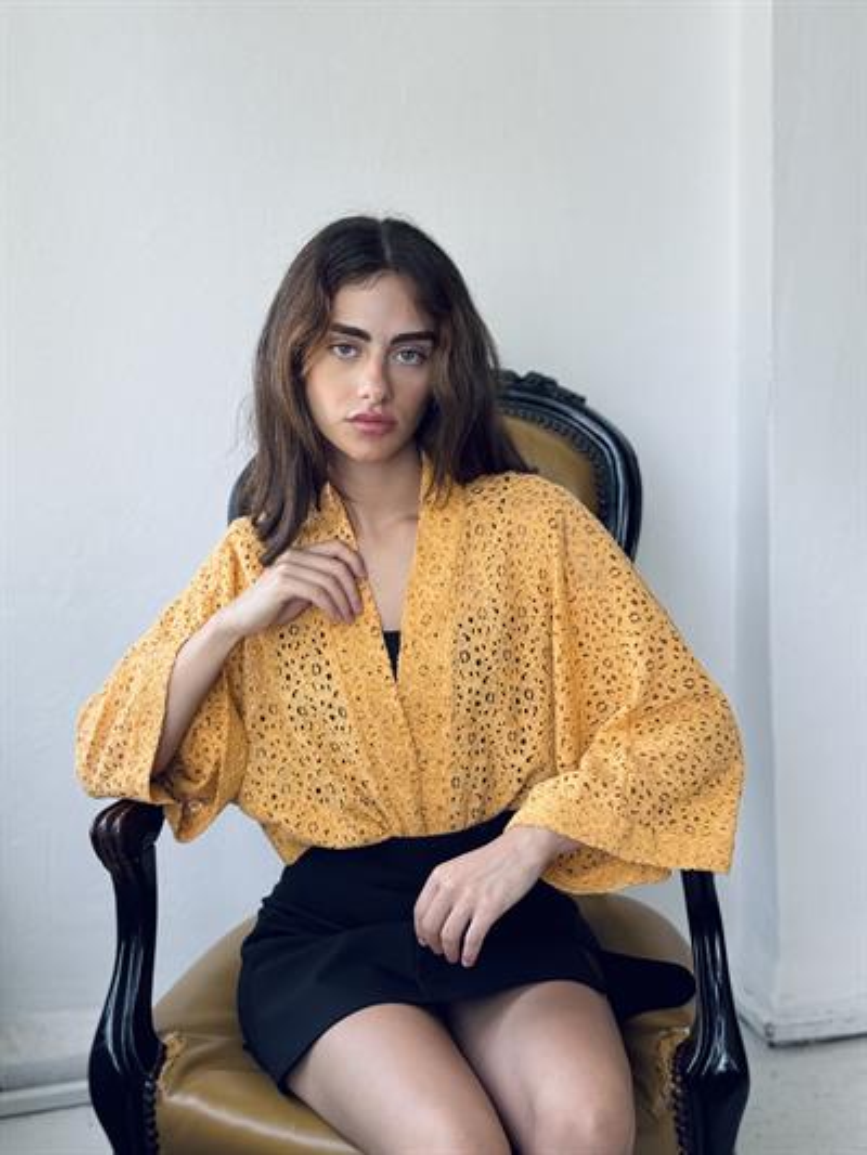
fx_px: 1602
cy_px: 578
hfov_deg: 30.3
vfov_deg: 39.6
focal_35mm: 48
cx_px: 434
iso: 64
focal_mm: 6.76
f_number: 1.78
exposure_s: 1/144
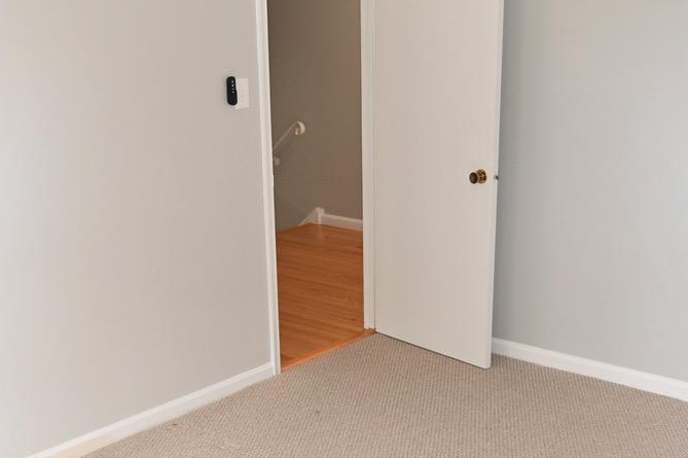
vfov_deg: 27.2
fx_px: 936
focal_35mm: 49
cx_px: 338
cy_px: 325
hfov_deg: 40.4
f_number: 2.8
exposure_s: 1/125
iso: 200
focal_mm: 16
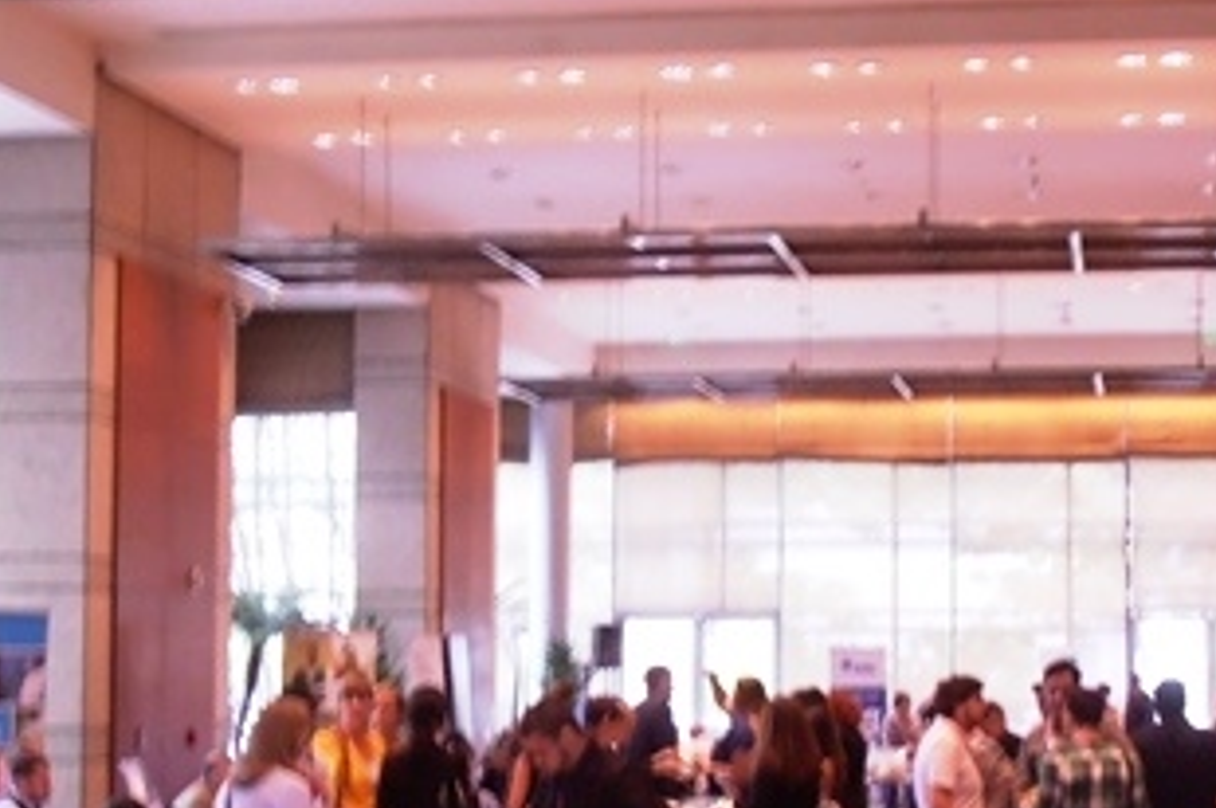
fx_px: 3104
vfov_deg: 14.8
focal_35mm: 92
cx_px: 753
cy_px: 537
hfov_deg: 22.1
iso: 125
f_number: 3.9
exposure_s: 1/4
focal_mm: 6.61
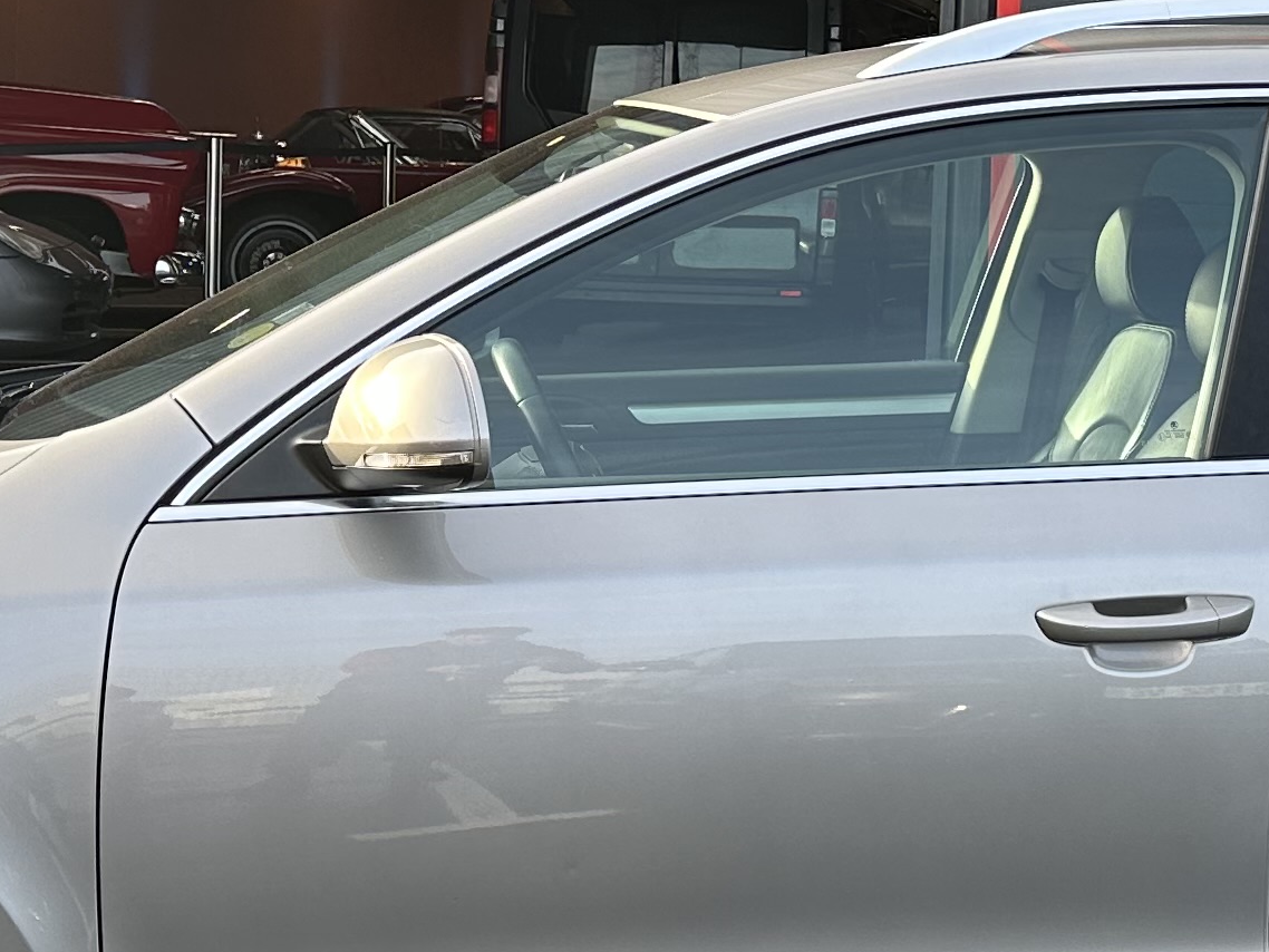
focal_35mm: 85
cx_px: 928
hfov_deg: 22.8
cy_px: 193
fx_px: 3117
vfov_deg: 17.2
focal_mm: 6.86
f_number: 1.78
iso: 80
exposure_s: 1/357
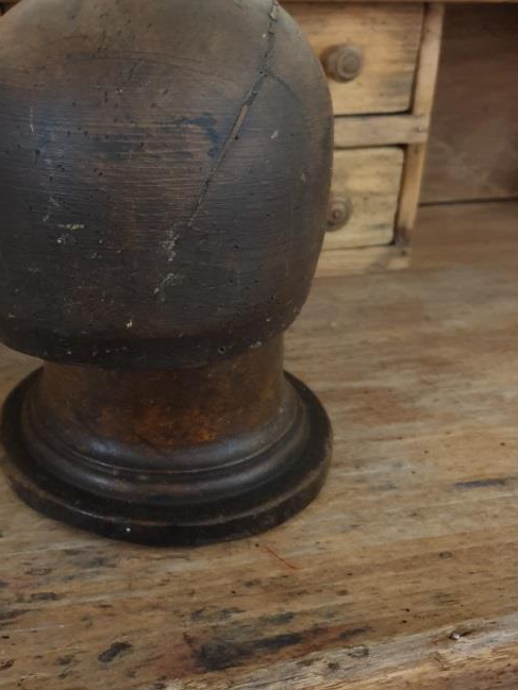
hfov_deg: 34.6
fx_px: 818
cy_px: 253
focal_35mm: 41
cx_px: 149
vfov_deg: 45.3
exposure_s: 1/11
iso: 320
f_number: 1.5
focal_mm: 4.3
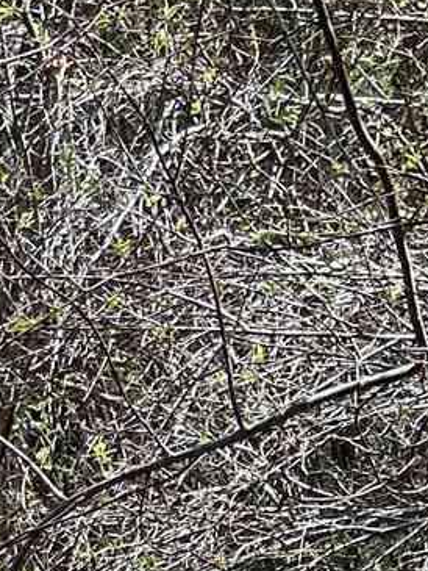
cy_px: 1283
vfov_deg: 10.6
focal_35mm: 164
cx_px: -825
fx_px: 2702
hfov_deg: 7.9
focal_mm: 5.1
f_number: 1.6
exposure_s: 1/871
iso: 50
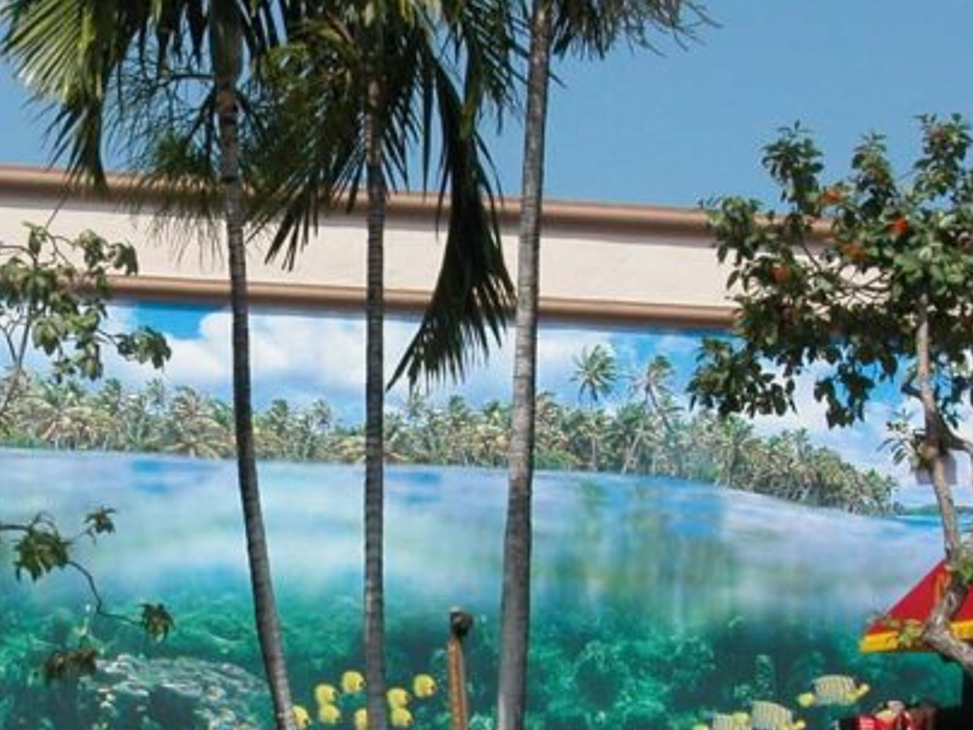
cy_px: 499
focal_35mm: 104
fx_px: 2923
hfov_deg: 18.7
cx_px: 212
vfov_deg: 14.2
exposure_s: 1/385
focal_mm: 10.5
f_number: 7.2
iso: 100
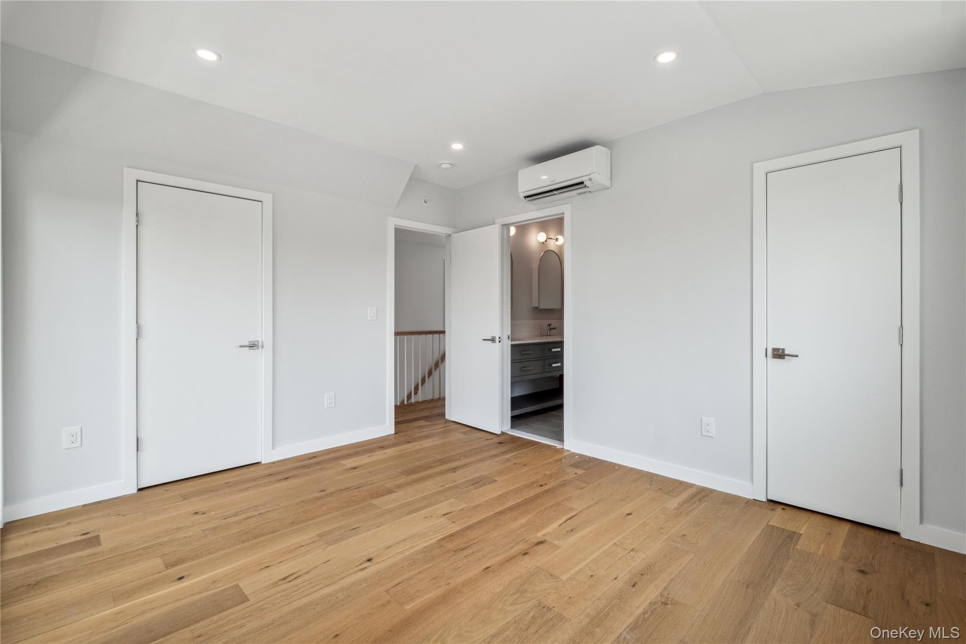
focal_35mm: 15
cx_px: 483
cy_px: 322
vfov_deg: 77.3
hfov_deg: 100.4
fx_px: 402
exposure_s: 1/25
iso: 320
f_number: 9
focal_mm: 10
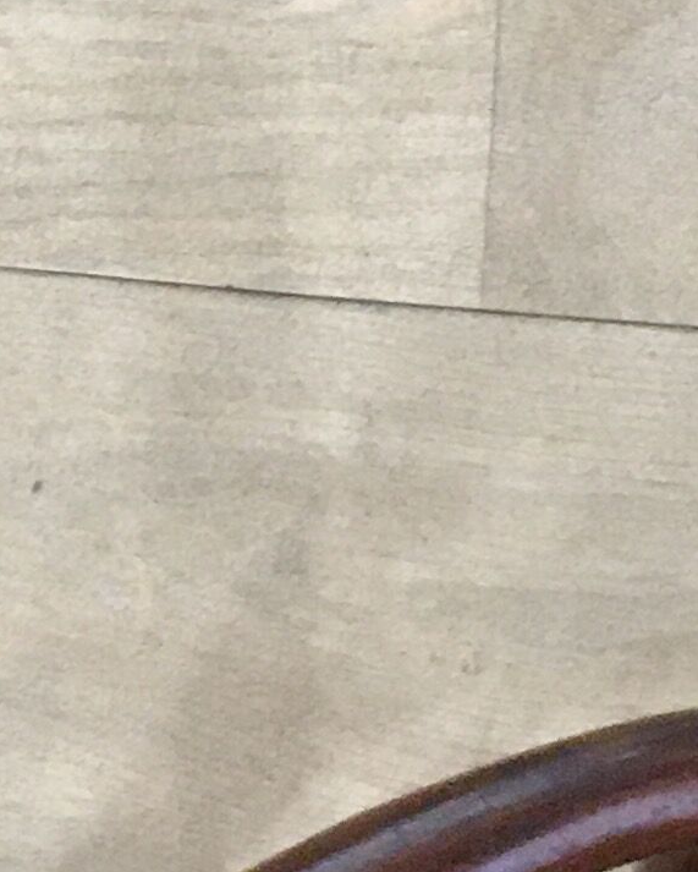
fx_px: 4129
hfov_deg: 9.6
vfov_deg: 11.5
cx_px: 123
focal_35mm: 160
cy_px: -457
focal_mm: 4.15
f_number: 2.2
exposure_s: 1/25
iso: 200
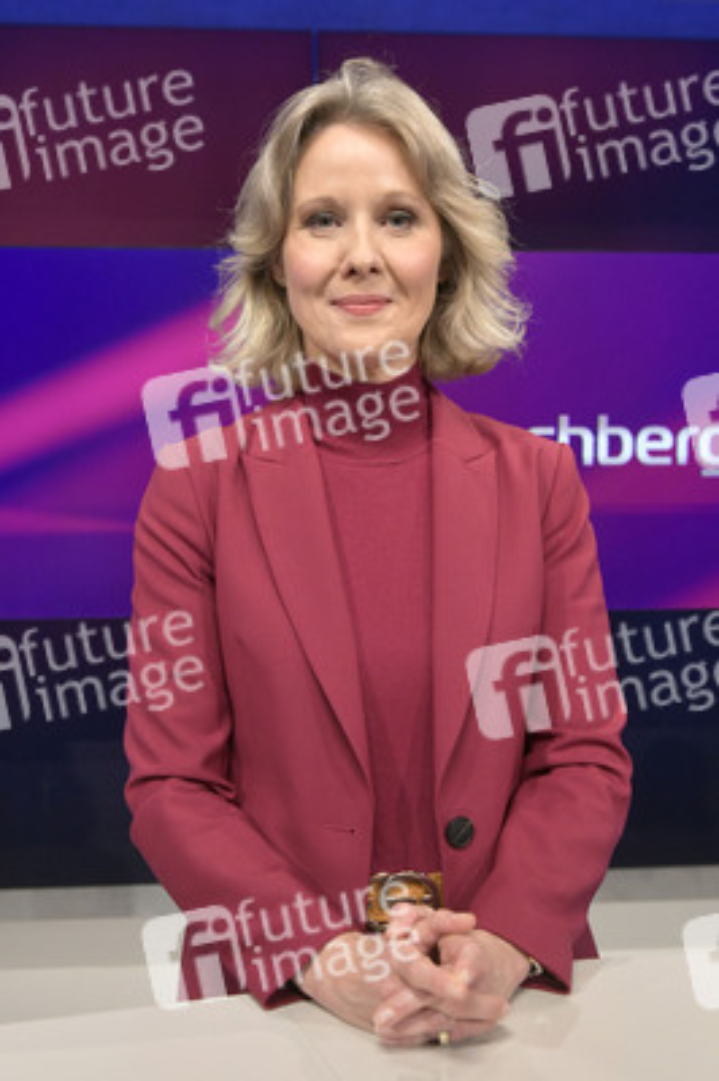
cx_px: 360
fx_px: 1080
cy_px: 540
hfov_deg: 36.8
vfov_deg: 53.2
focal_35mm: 36
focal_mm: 36
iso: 1600
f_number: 5.6
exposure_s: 1/200
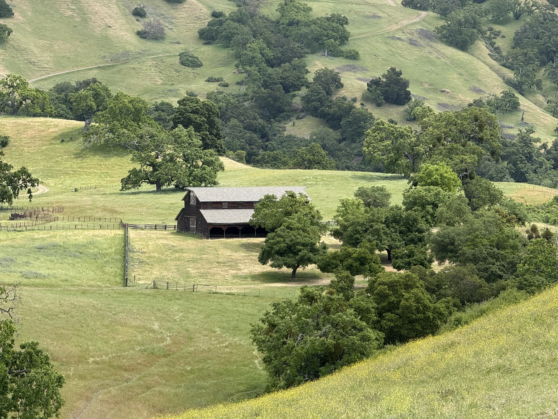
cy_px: 210
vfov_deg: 12.3
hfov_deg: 16.4
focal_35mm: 120
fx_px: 1934
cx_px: 279
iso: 64
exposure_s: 1/938
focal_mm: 15.66
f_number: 2.8
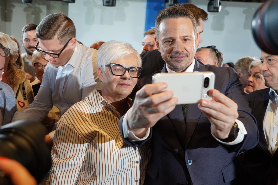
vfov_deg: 37.9
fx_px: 270
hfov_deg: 54.4
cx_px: 139
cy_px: 92
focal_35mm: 35
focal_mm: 35
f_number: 5.6
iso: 1250
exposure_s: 1/100
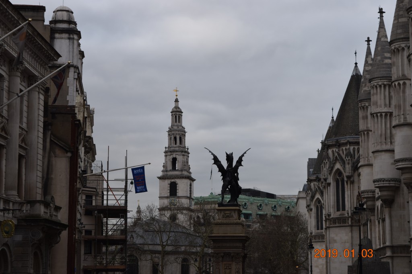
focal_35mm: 82
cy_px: 137
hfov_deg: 24.6
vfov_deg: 16.5
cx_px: 206
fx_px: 944
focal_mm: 55
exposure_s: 1/250
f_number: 8
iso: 280
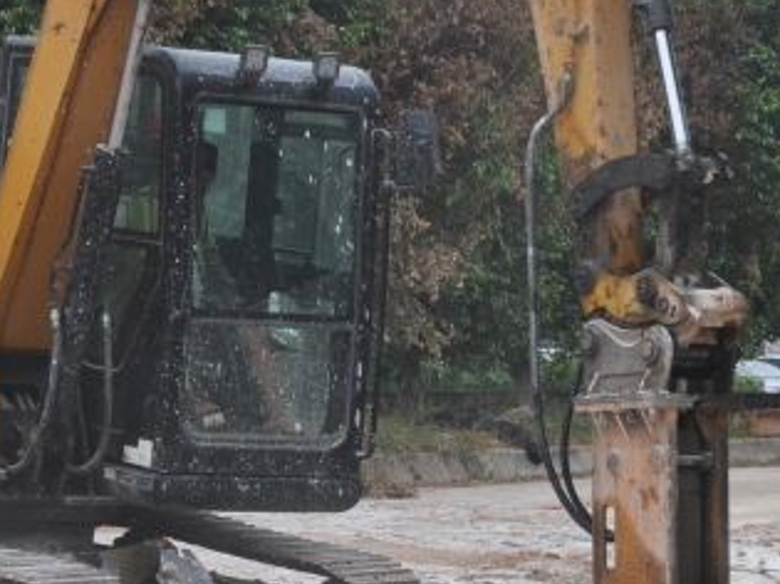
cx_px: 453
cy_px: 294
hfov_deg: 11.1
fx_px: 4009
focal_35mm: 178
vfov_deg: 8.3
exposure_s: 1/125
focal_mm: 38
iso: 360
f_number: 5.6
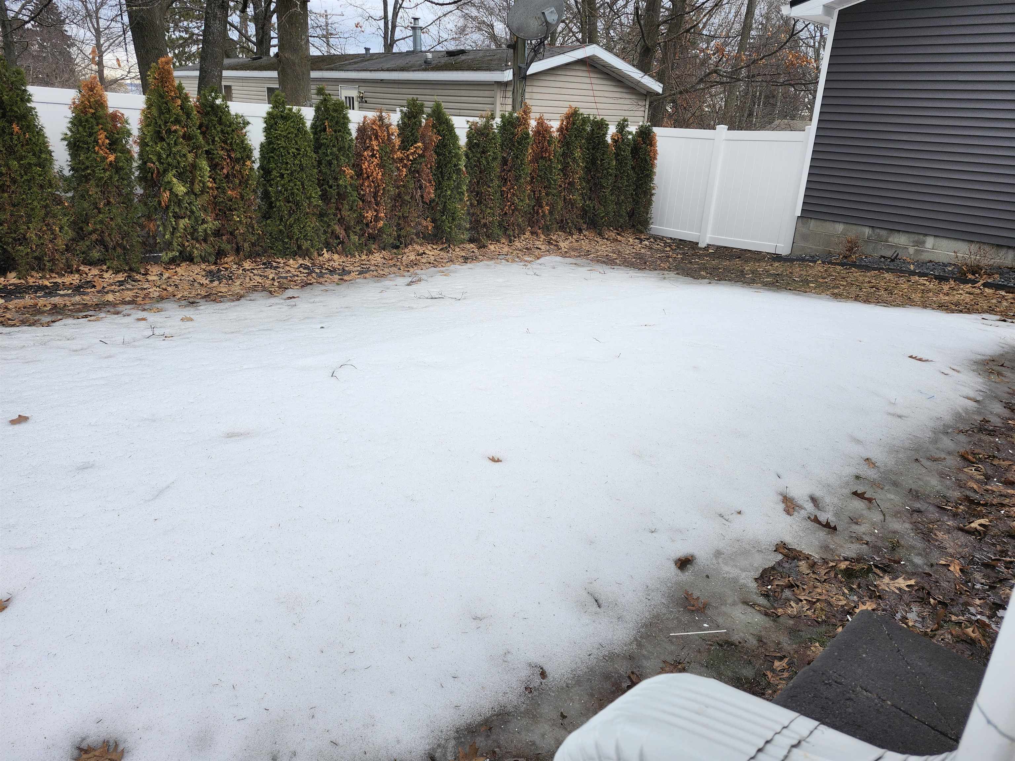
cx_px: 508
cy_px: 380
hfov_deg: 73.9
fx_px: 674
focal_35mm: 23
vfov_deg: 58.9
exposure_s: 1/404
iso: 25
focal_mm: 5.54
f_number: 1.8
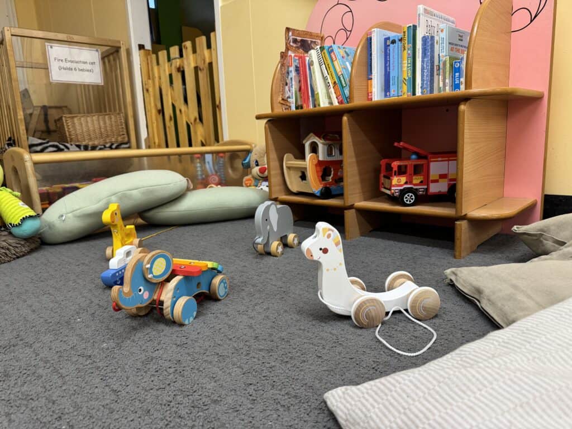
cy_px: 214
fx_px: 397
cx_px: 286
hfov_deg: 71.6
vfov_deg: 56.8
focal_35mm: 24
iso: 200
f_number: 1.78
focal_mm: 6.76
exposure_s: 1/100
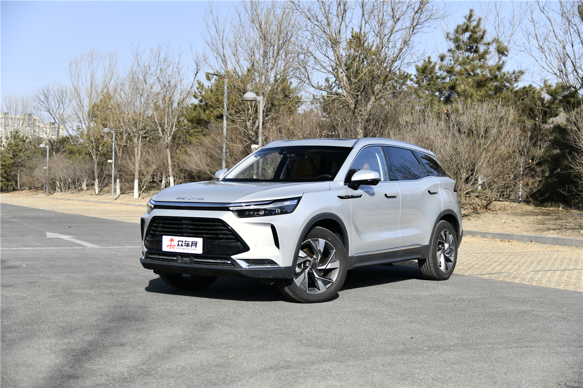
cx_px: 292
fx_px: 810
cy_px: 194
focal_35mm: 50
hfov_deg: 39.6
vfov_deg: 27.0
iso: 64
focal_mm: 50
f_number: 4
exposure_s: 1/500
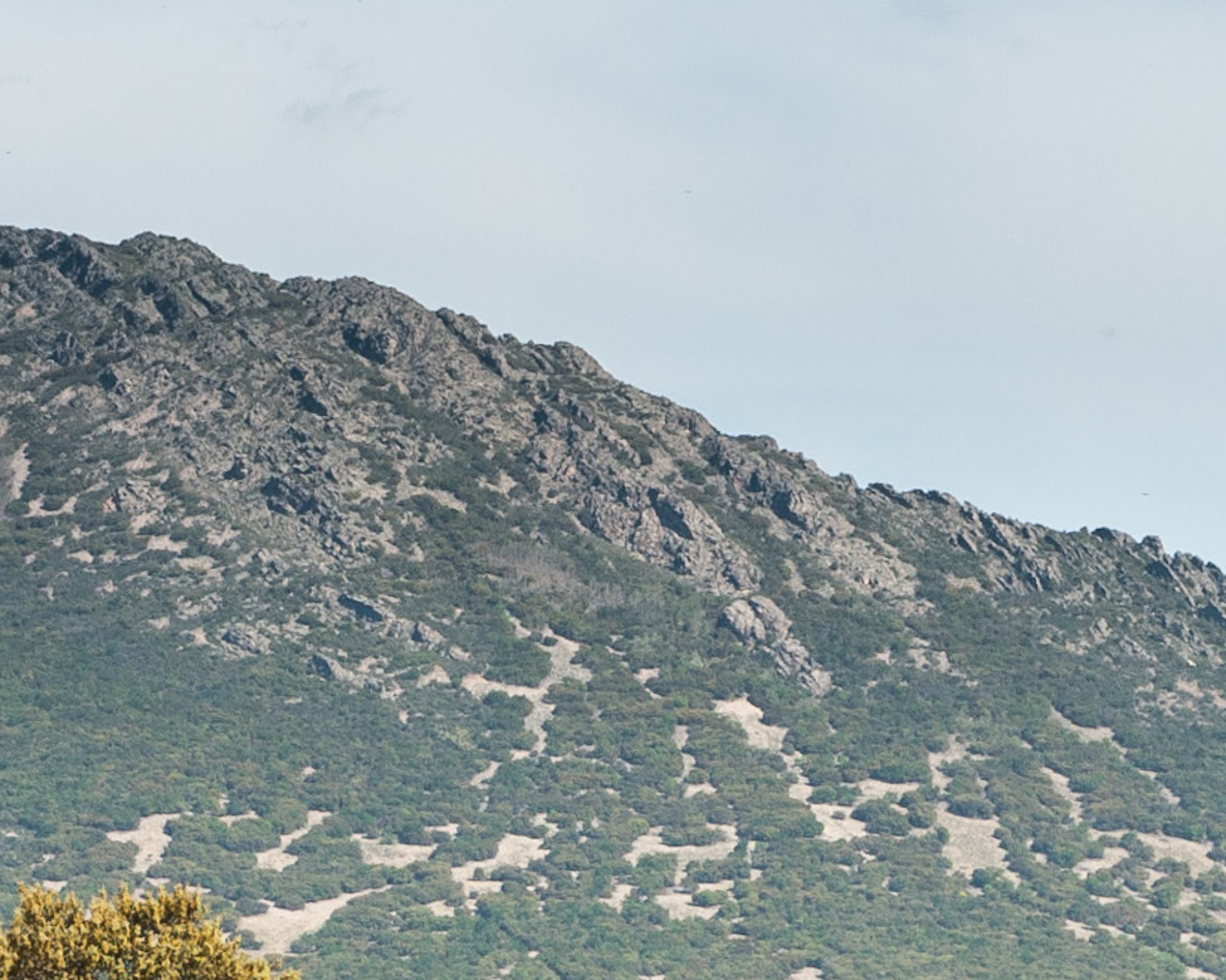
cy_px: 977
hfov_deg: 5.3
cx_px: 45
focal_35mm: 362
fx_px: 13135
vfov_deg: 4.3
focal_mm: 60
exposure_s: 1/320
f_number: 10
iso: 200
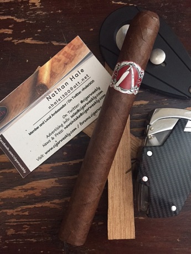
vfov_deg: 61.7
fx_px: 213
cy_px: 127
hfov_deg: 48.2
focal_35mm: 29
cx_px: 96
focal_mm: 4.15
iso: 250
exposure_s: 1/17
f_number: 2.2
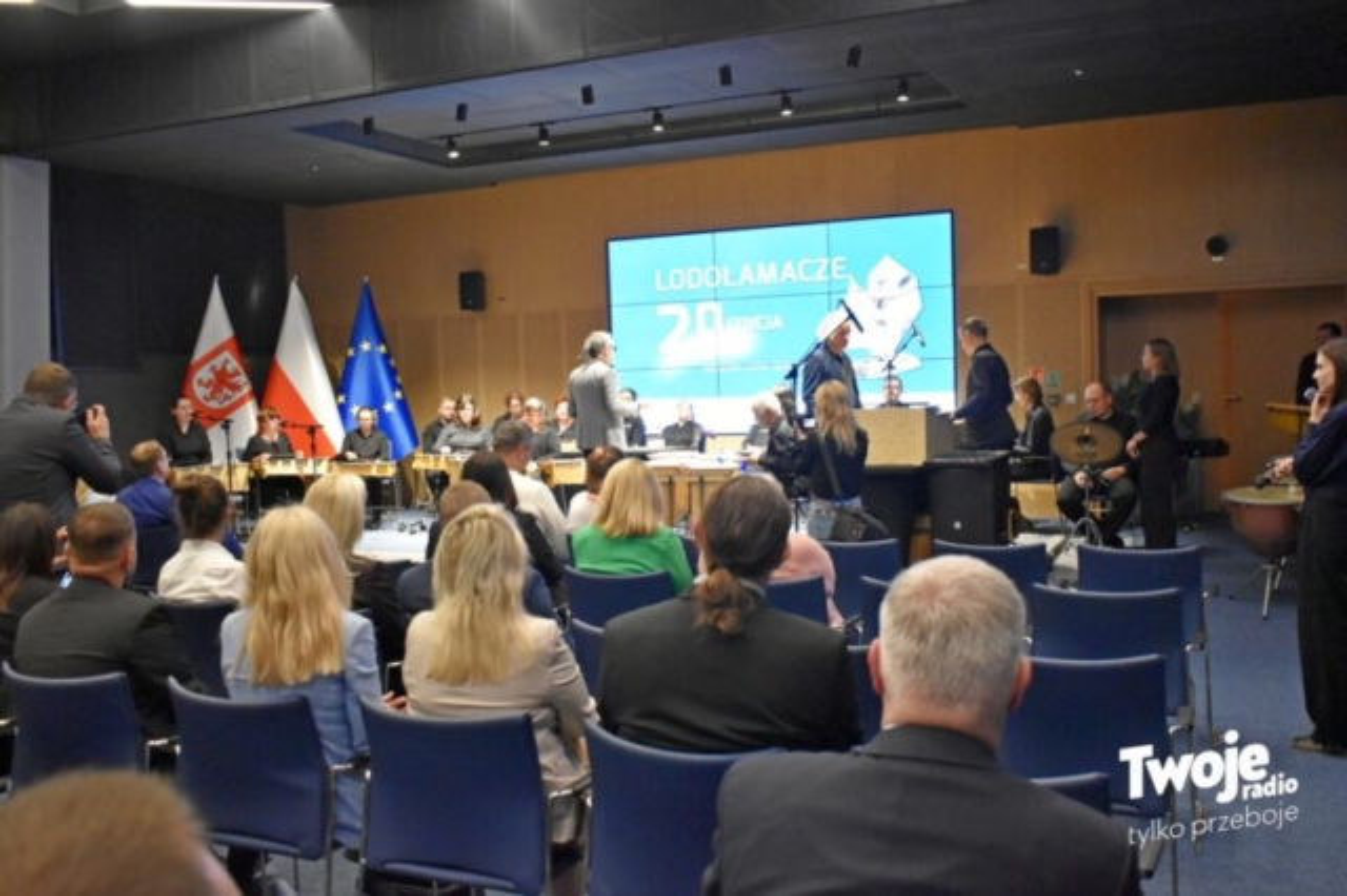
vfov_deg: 39.9
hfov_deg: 57.2
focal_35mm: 33
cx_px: 674
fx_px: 1234
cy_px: 448
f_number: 3.8
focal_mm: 22
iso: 3200
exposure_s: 1/60
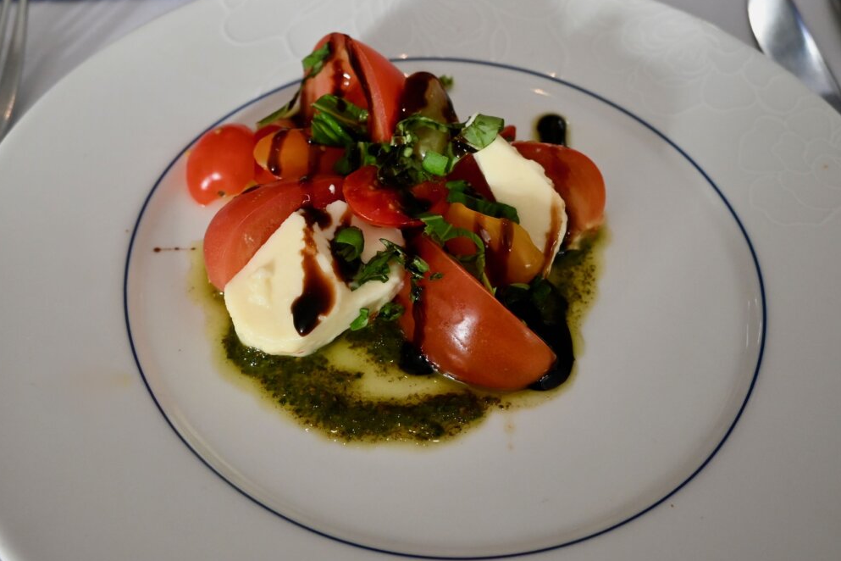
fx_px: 677
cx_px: 374
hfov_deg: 63.5
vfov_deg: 44.8
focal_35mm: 29
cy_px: 238
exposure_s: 1/125
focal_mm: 16
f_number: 3.5
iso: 720
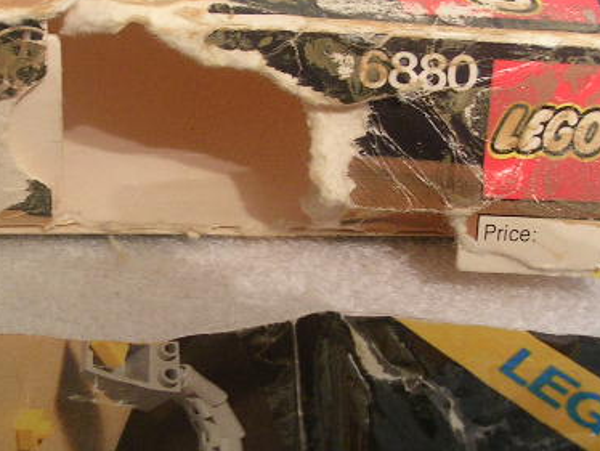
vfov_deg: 22.6
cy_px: 207
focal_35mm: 65
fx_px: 1127
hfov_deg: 29.6
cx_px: 196
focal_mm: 5.8
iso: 79
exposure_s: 1/6.5
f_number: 2.8
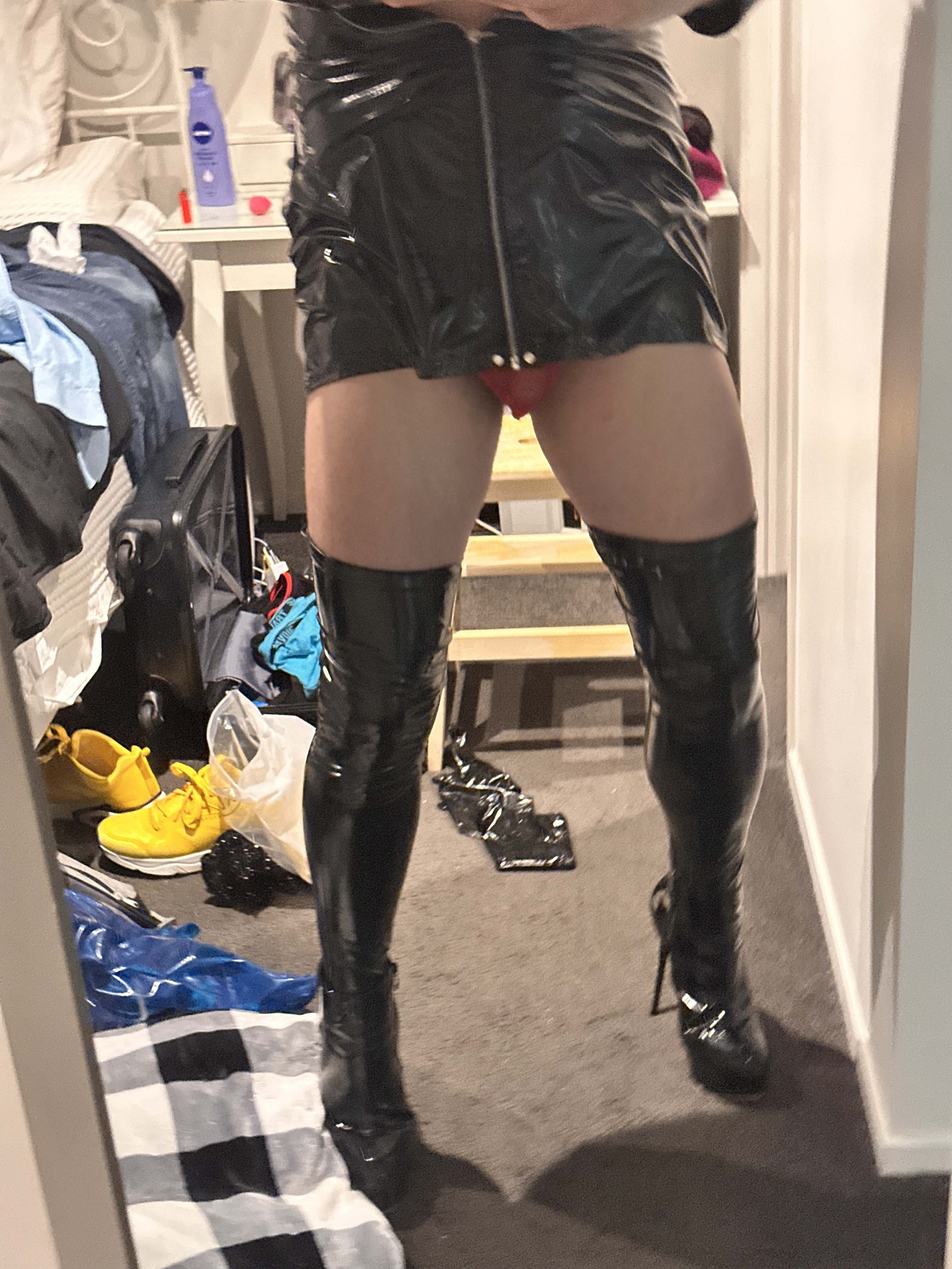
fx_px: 1760
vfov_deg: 39.7
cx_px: 476
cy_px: 634
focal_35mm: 48
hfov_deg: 30.3
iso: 500
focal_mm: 6.86
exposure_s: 1/25
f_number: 1.78
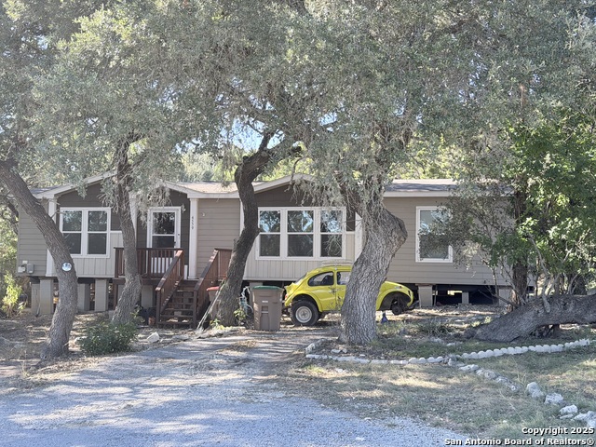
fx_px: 826
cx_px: 298
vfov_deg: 30.3
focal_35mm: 48
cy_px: 224
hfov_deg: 39.7
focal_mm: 6.76
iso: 80
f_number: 1.78
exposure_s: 1/420
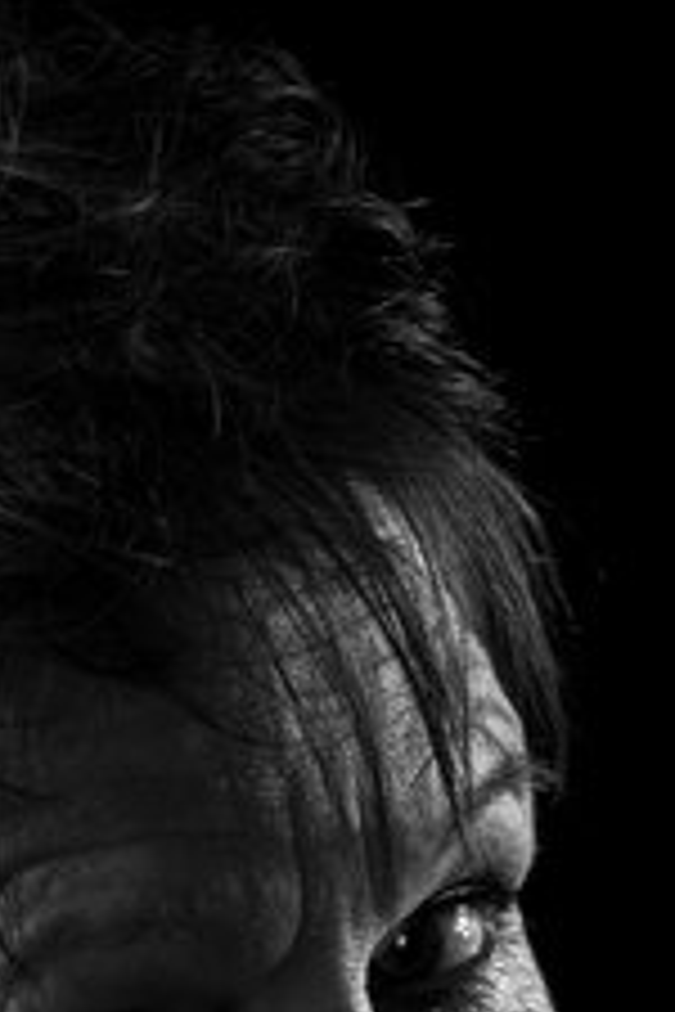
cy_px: 1196
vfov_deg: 5.5
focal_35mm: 374
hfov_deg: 3.7
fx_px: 10518
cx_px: 0
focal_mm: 105
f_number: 8
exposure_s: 1/60
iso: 200
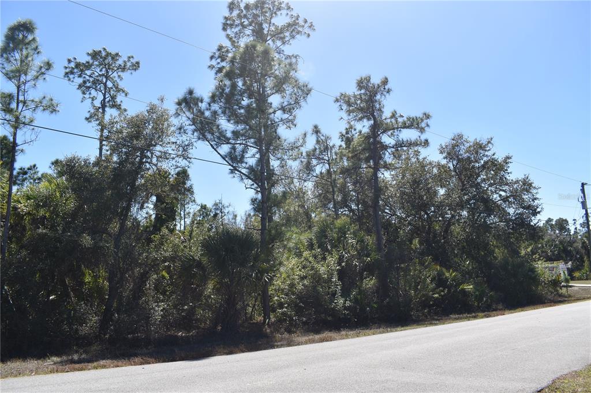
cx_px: 296
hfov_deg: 67.4
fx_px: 443
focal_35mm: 27
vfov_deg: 47.9
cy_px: 196
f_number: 8
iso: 100
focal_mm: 18
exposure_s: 1/250
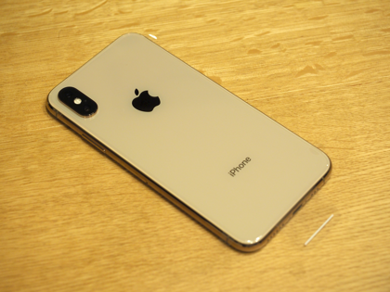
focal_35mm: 80
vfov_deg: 18.4
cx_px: 195
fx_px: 901
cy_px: 146
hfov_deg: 24.4
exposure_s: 1/80
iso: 500
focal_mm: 40
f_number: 4
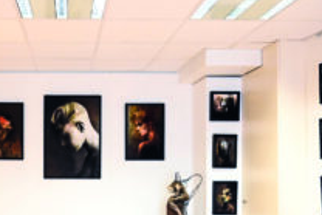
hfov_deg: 40.8
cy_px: 158
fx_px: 421
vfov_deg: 28.3
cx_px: 84
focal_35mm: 47
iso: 3200
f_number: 5
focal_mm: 24
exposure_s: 1/100
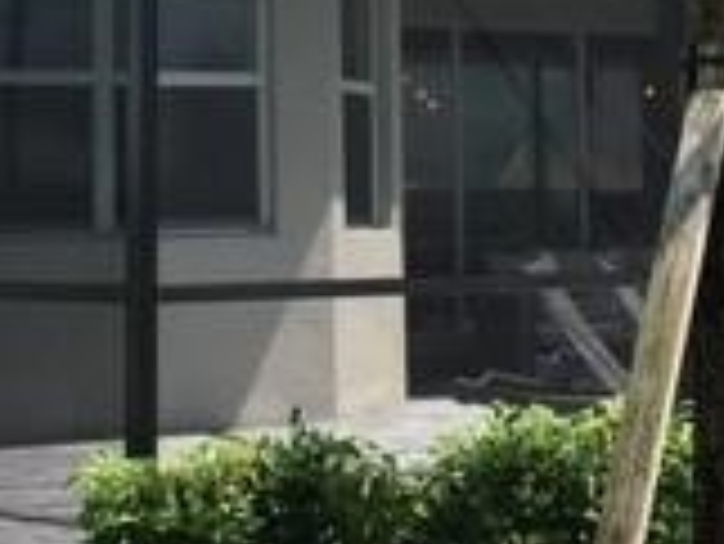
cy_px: 45
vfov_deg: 12.8
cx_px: 499
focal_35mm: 115
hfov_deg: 17.1
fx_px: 2407
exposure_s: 1/1326
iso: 25
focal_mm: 4.15
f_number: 2.2
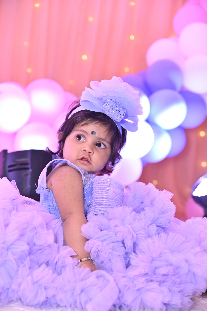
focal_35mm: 58
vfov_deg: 34.5
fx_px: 501
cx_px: 104
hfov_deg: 23.3
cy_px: 156
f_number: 2.8
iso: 400
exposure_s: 1/160
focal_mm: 58
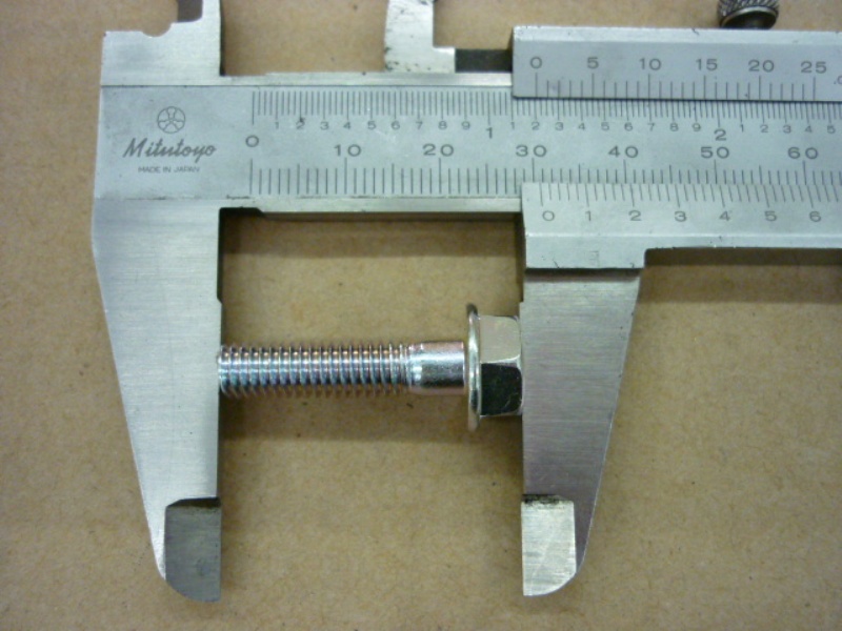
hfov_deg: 55.4
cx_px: 421
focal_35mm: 33
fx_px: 803
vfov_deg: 42.9
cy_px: 316
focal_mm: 5.5
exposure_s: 1/25
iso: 400
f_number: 2.8
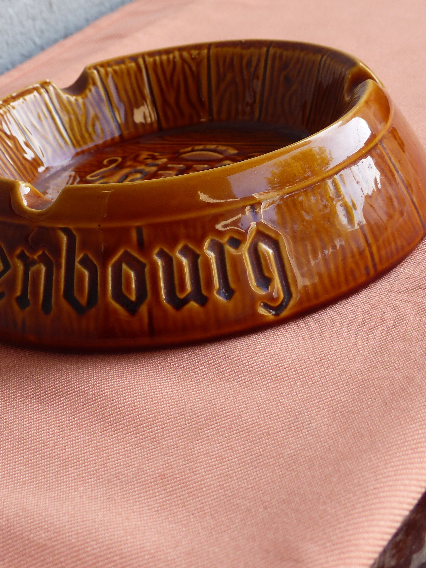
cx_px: 175
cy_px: 172
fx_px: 1263
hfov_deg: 19.1
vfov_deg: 25.2
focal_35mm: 77
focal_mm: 9.9
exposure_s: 1/100
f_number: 2.8
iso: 100
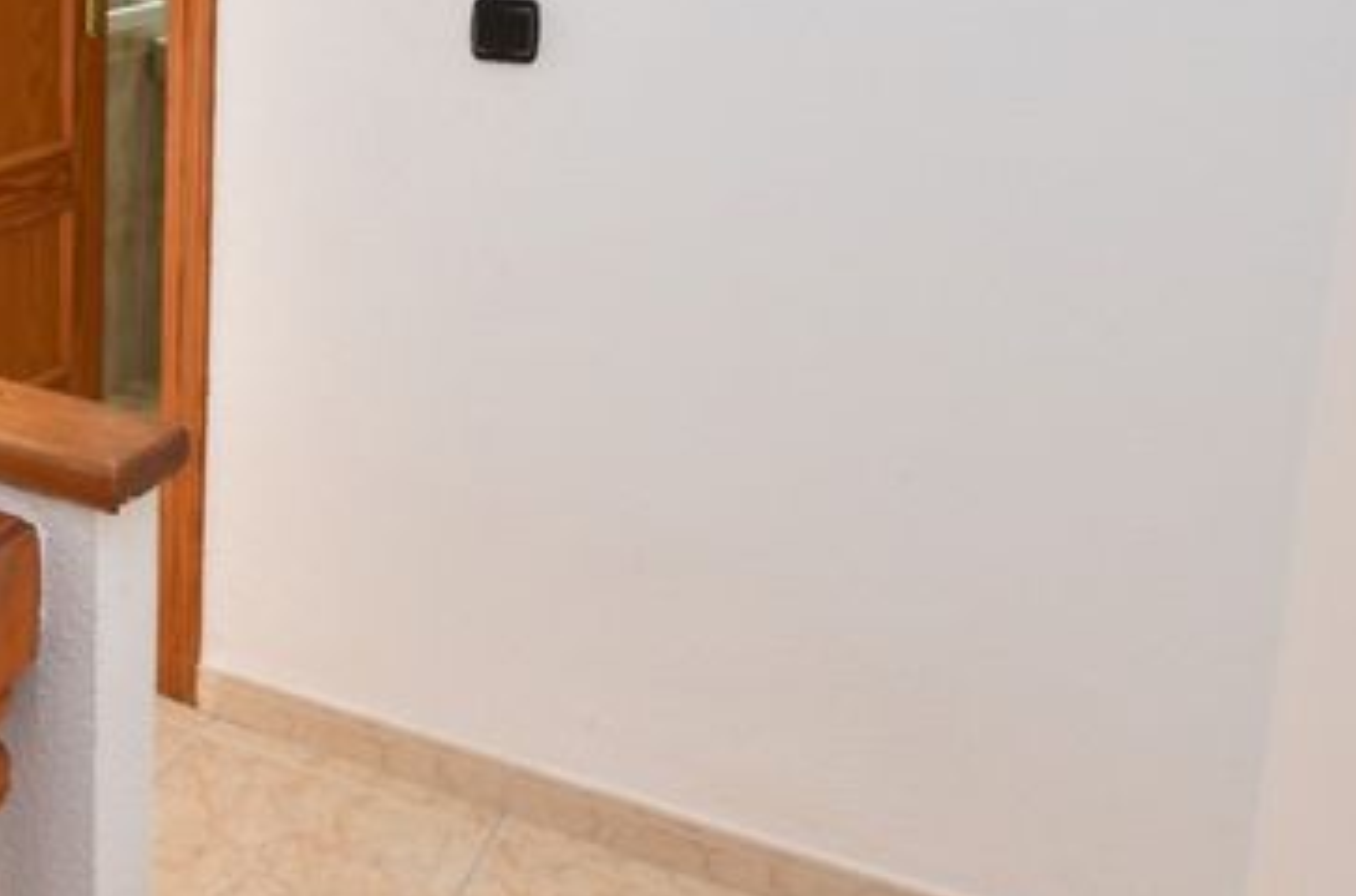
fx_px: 1465
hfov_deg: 45.2
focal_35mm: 39
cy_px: 9
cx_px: 144
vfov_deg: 31.6
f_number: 4.5
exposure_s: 1/30
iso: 200
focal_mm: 10
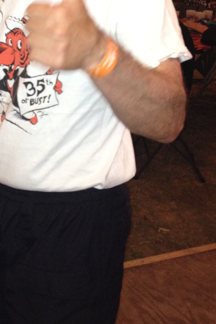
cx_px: 33
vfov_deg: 28.8
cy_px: 29
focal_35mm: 67
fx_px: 603
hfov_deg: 20.0
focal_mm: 4.28
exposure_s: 1/16
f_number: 2.4
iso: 250
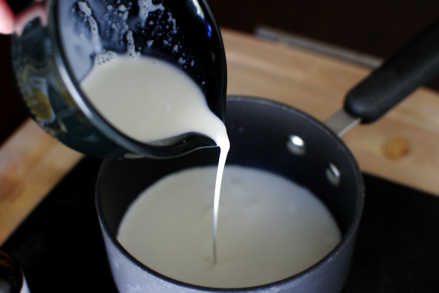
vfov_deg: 25.8
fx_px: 641
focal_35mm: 52
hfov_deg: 37.8
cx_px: 220
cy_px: 146
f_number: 2.5
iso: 450
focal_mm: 35
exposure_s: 1/80
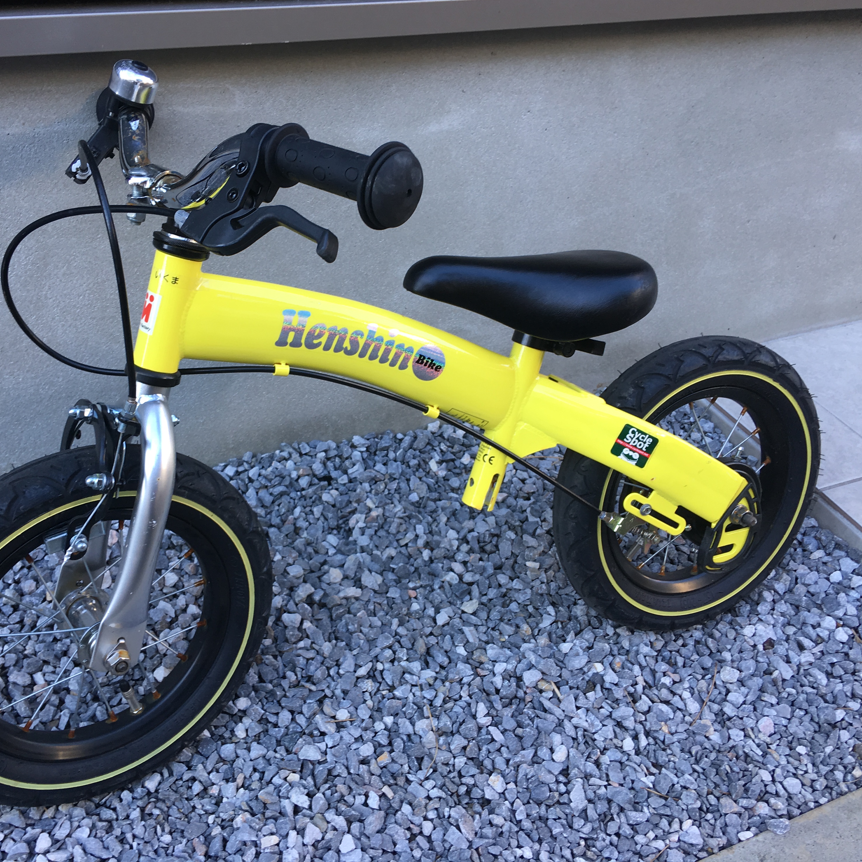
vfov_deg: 47.2
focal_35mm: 35
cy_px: 421
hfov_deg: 47.1
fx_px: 986
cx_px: 369
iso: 25
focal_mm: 4.15
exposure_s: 1/60
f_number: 2.2
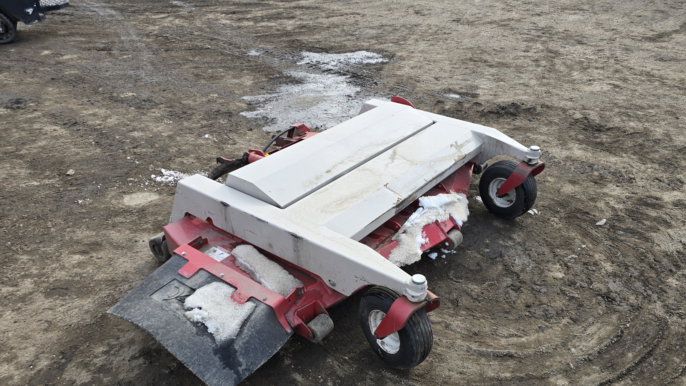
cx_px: 361
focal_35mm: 27
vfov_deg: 42.0
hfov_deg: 69.8
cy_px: 274
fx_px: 491
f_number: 1.7
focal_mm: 6.3
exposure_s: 1/332
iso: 12
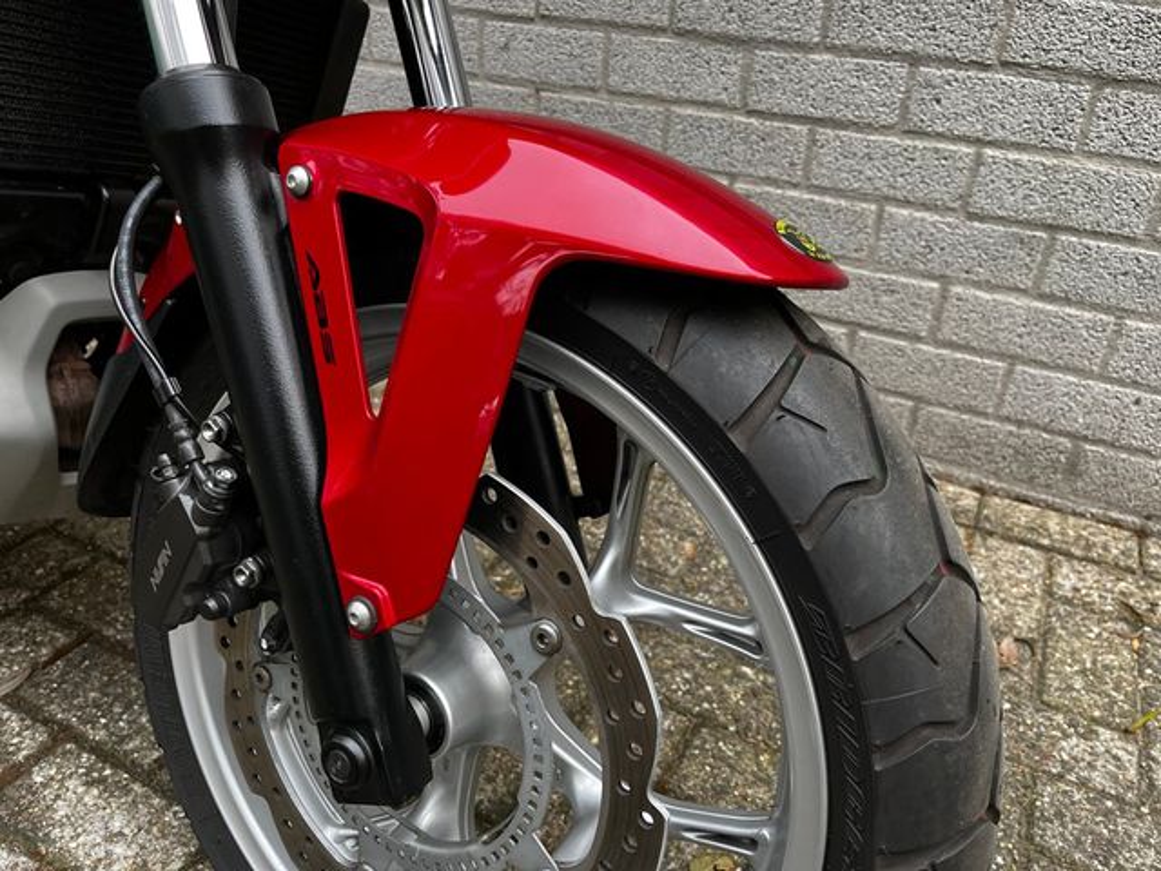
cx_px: 580
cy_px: 436
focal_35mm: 26
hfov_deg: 67.3
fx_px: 872
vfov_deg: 53.1
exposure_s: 1/121
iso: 125
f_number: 1.6
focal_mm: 5.1
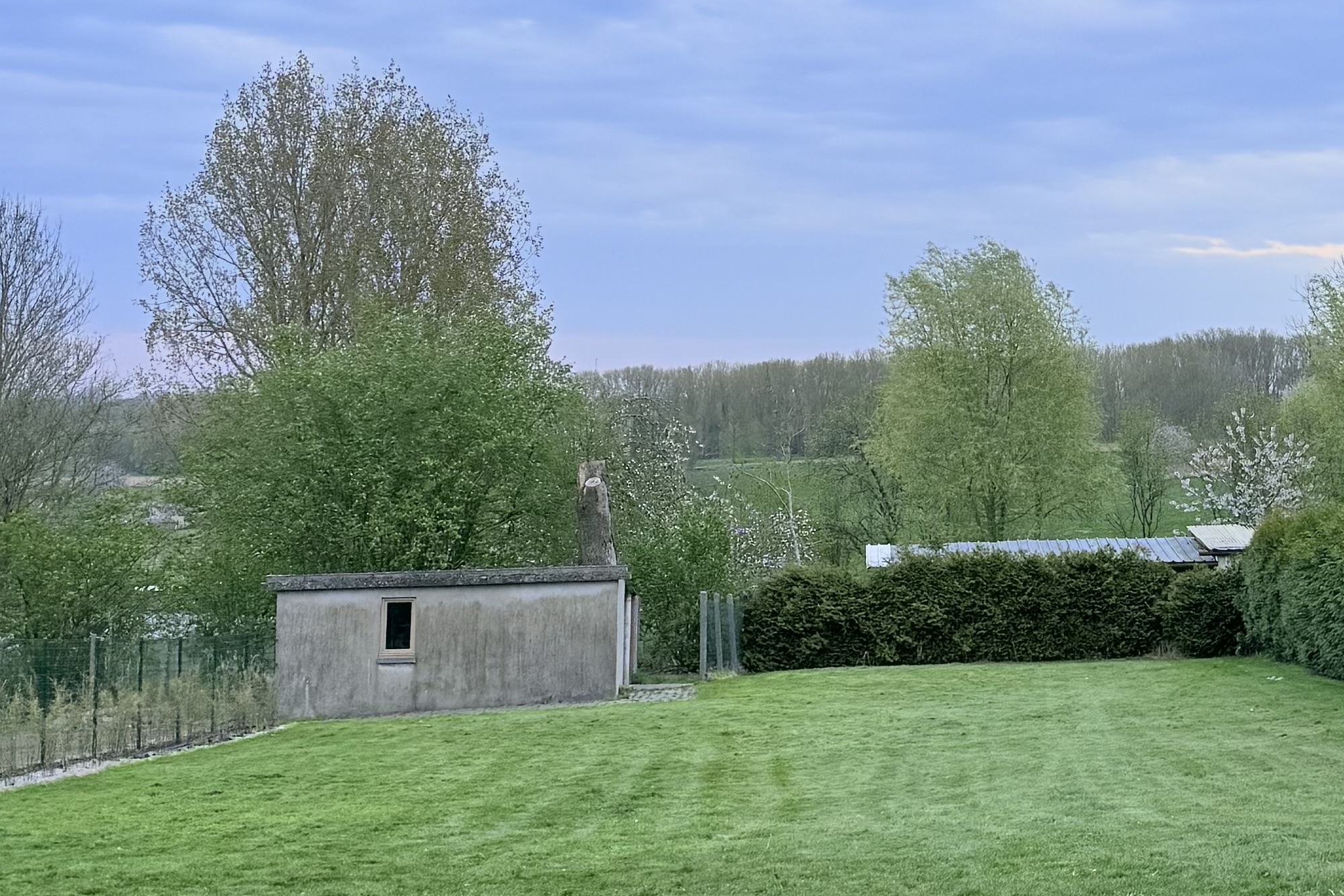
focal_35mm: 71
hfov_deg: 28.1
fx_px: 2651
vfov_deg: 18.8
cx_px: 996
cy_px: 72
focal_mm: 6.76
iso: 64
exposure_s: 1/240
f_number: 1.78
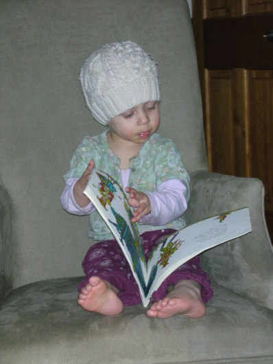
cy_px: 182
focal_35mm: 105
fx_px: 1103
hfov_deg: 14.1
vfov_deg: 18.7
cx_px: 136
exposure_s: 1/120
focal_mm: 17.4
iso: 362
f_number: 5
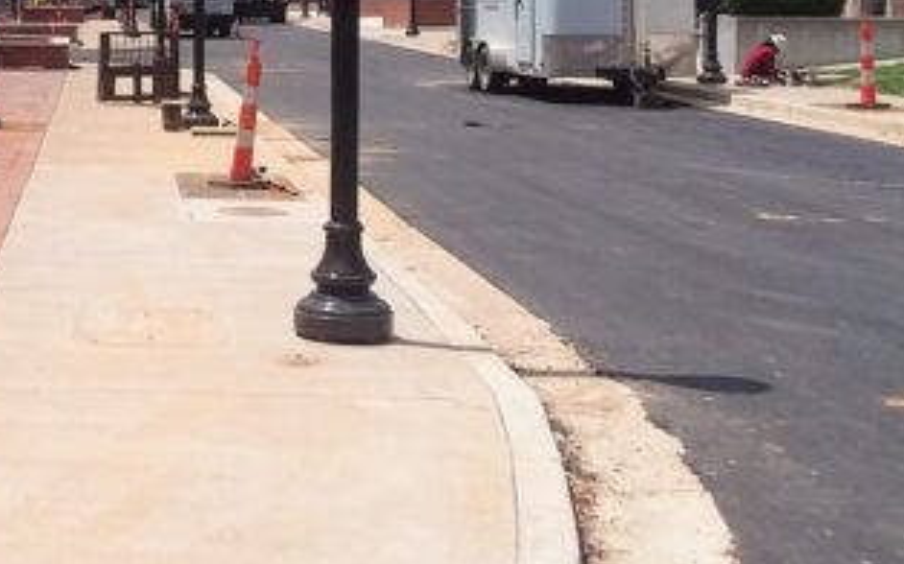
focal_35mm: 70
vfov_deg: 18.0
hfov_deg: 28.0
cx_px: 52
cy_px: -29
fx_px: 1724
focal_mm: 2.91
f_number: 1.9
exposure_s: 1/2784
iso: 50
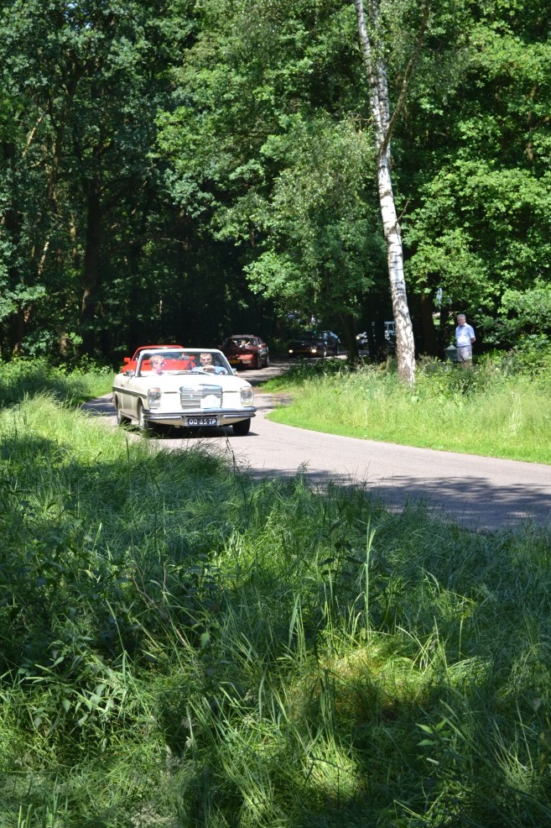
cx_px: 277
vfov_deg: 28.8
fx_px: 1608
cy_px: 415
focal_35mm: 70
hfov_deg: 19.4
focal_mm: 46
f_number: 5.6
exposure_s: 1/125
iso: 100
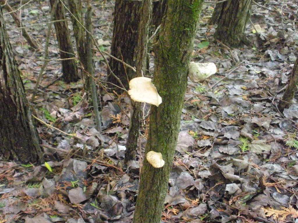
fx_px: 448
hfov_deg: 36.8
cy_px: 112
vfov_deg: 28.0
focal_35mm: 52
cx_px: 149
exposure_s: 1/100
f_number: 4.4
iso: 1600
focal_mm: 9.1
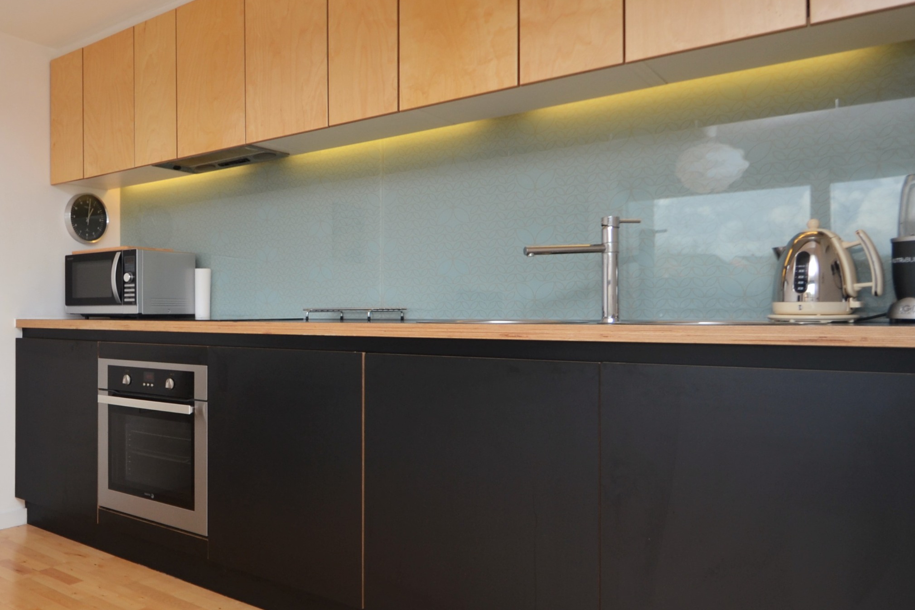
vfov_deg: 49.5
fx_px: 661
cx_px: 155
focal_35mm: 26
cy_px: 327
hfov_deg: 62.2
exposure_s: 1/125
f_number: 3.5
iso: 100
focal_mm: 10
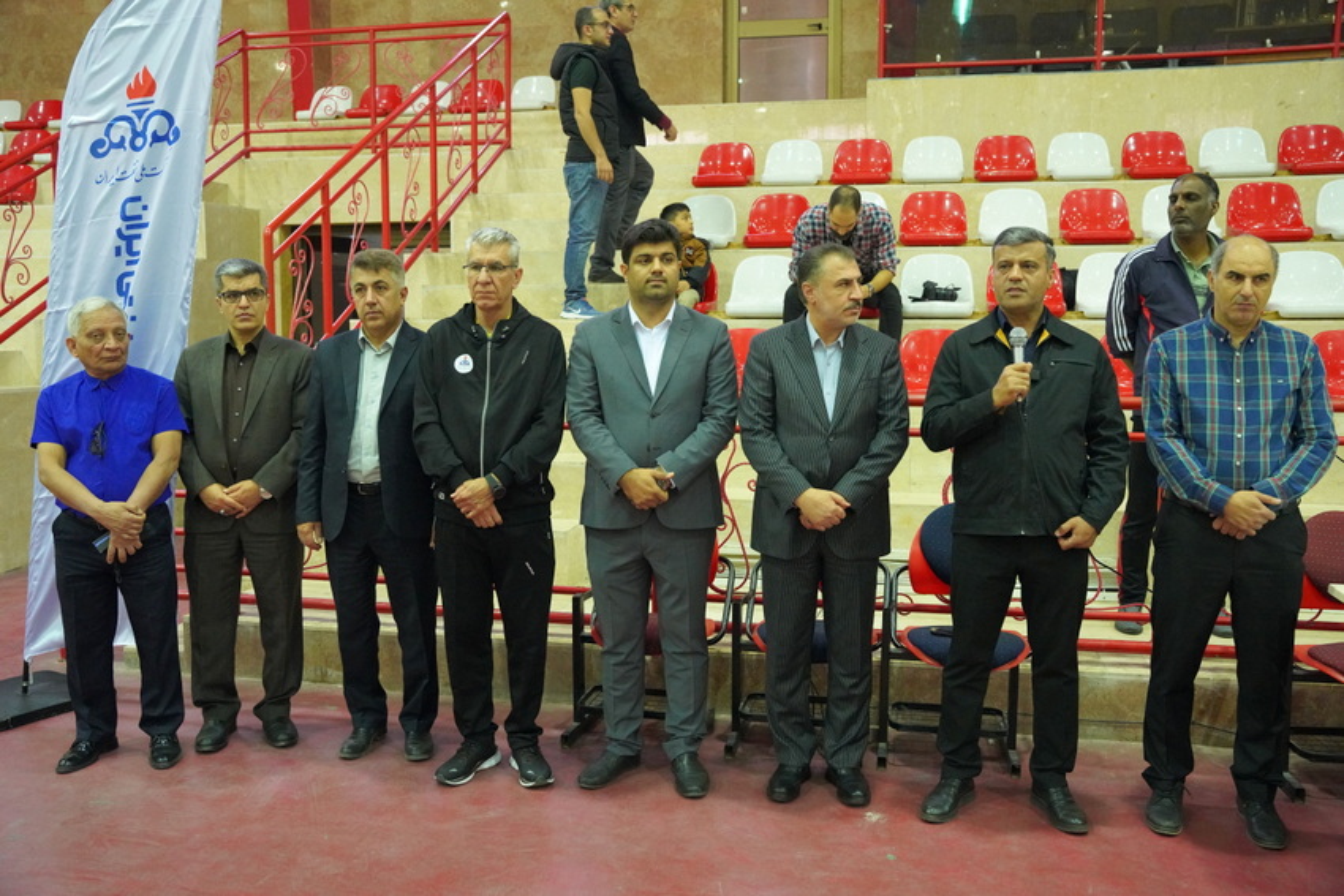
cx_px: 672
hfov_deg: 58.9
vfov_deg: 41.2
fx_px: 1191
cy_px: 448
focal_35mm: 32
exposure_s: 1/160
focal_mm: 31.9
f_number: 4
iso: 8000
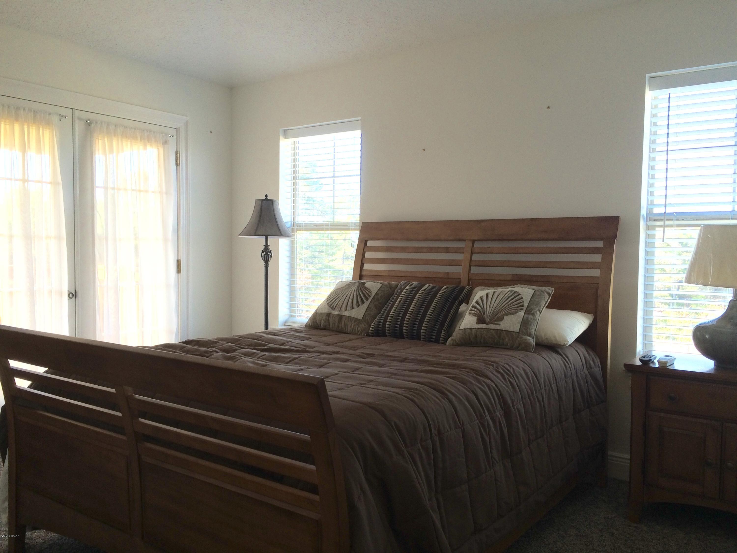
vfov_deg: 48.2
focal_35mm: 29
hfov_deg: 61.7
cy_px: 276
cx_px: 368
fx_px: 617
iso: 50
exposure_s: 1/120
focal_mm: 4.15
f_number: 2.2
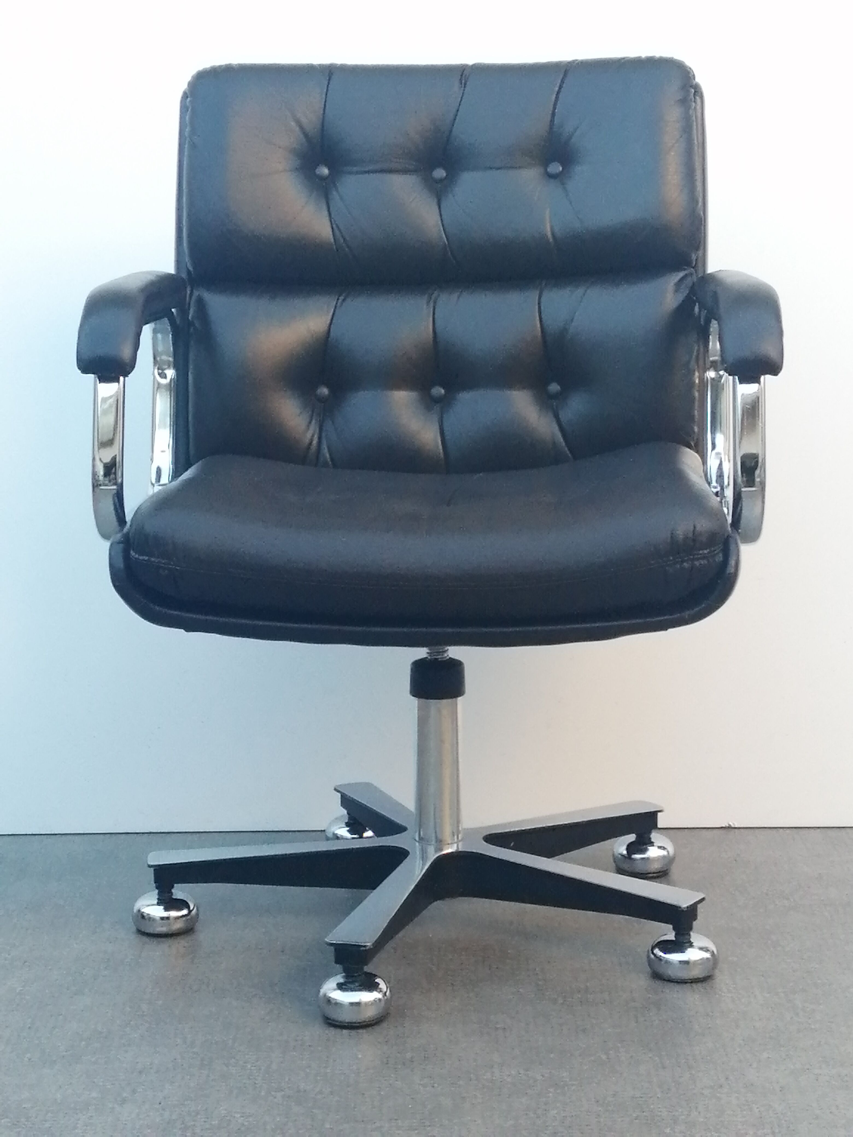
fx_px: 2267
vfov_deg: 28.2
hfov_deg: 21.3
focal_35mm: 69
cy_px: 568
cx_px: 426
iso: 50
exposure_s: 1/100
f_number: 1.8
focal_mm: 3.46
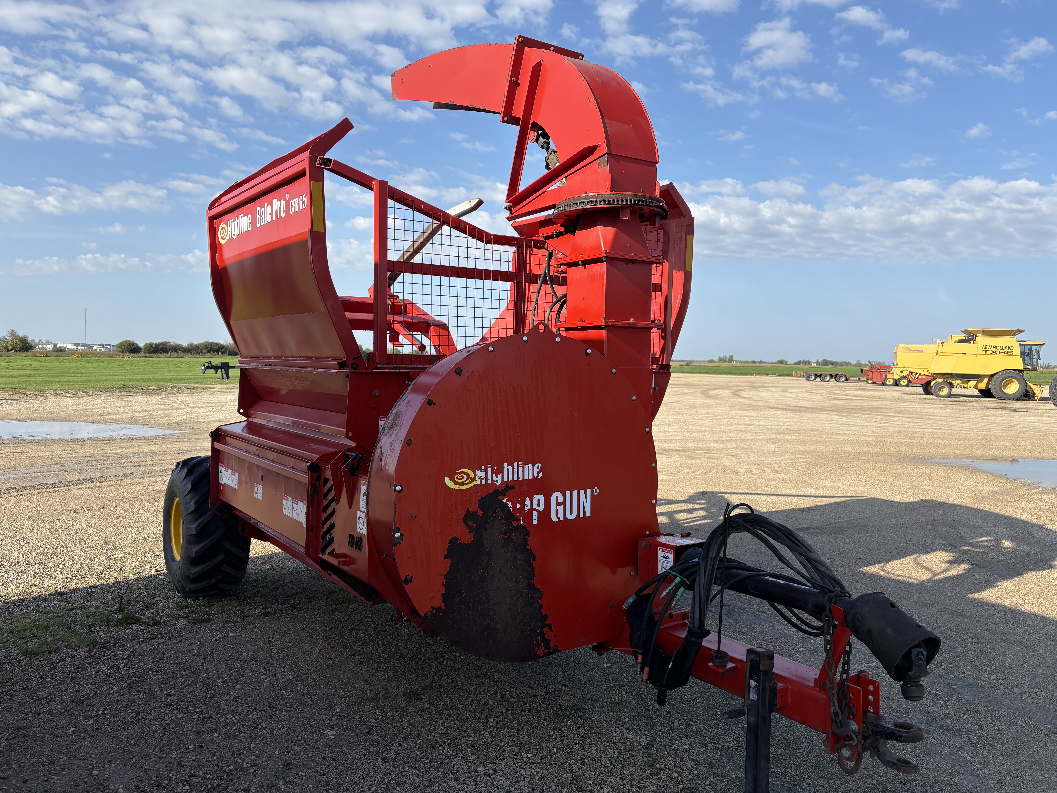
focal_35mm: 26
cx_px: 528
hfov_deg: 67.3
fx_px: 794
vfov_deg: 53.1
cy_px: 396
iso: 50
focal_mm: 5.96
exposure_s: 1/2451
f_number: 1.6
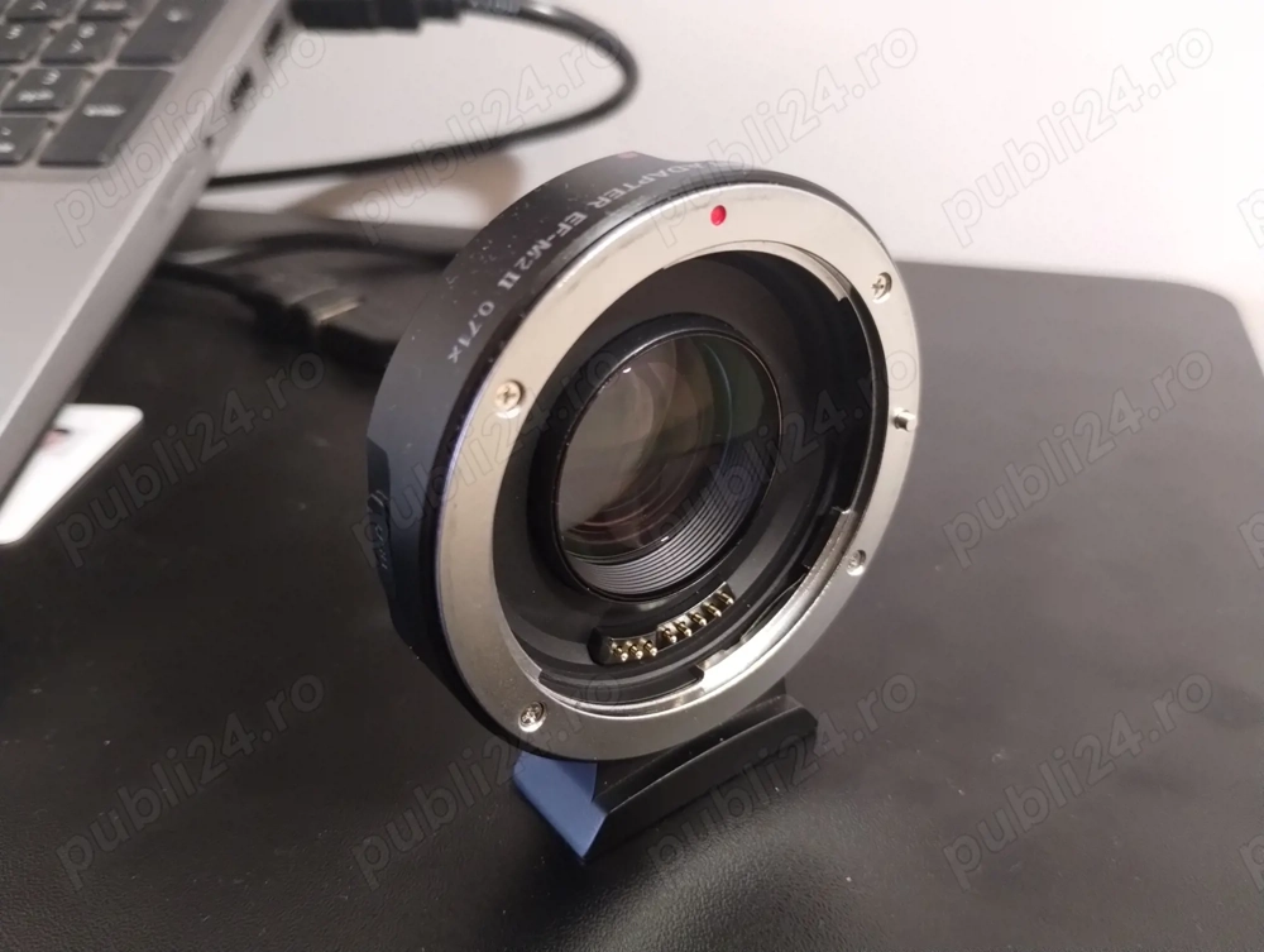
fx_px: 1024
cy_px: 476
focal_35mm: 28
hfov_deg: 63.4
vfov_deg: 49.9
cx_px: 632
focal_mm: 4.27
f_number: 1.8
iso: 3422
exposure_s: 1/15
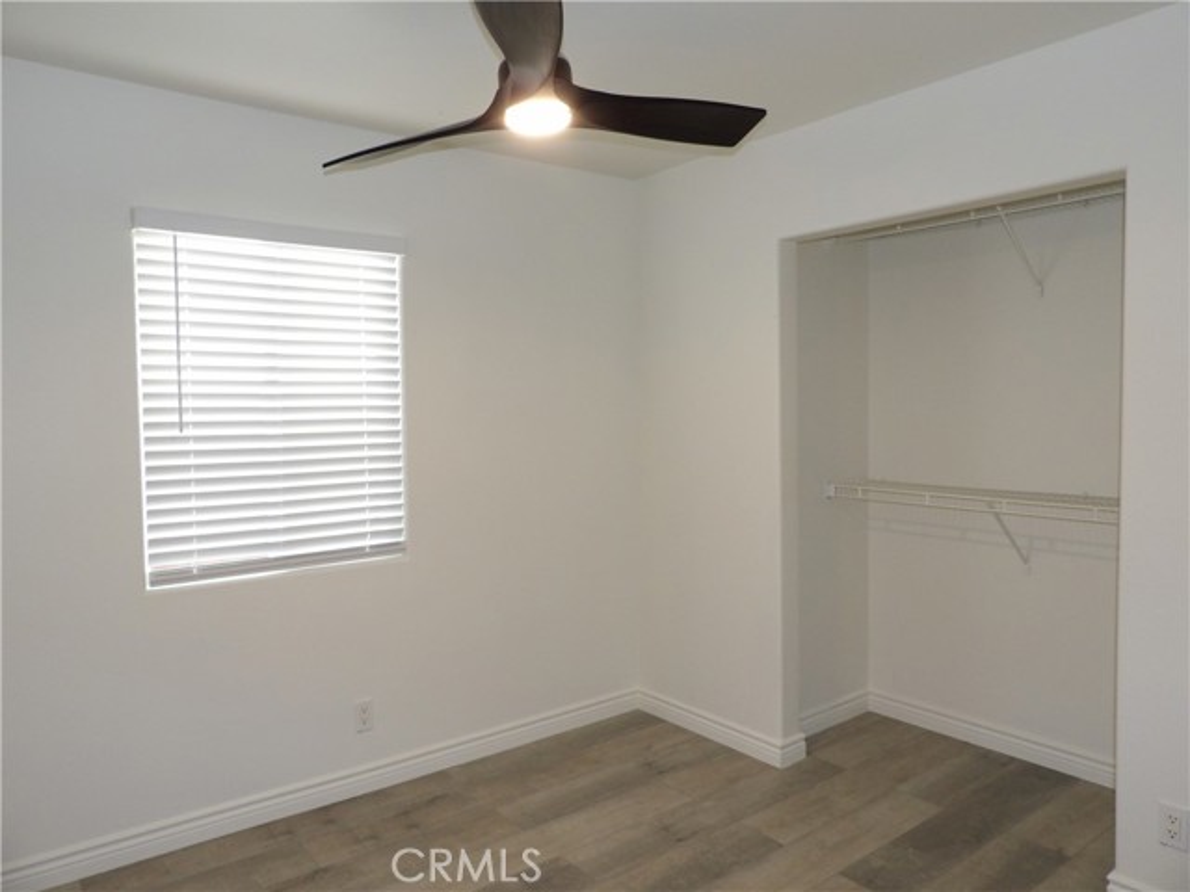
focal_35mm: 24
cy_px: 446
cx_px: 595
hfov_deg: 71.6
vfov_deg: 56.8
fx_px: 825
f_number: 3.2
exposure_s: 1/33
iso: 200
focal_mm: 4.3
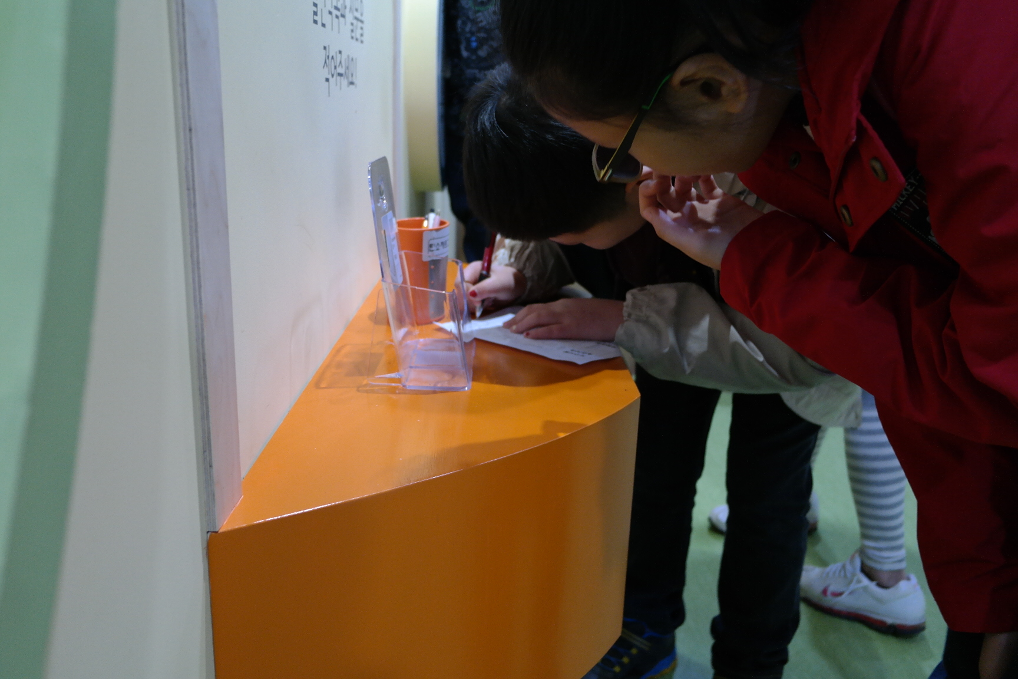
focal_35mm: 30
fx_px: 848
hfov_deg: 61.9
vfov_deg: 43.6
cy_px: 340
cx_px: 509
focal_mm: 20
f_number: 3.5
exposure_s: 1/40
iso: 800
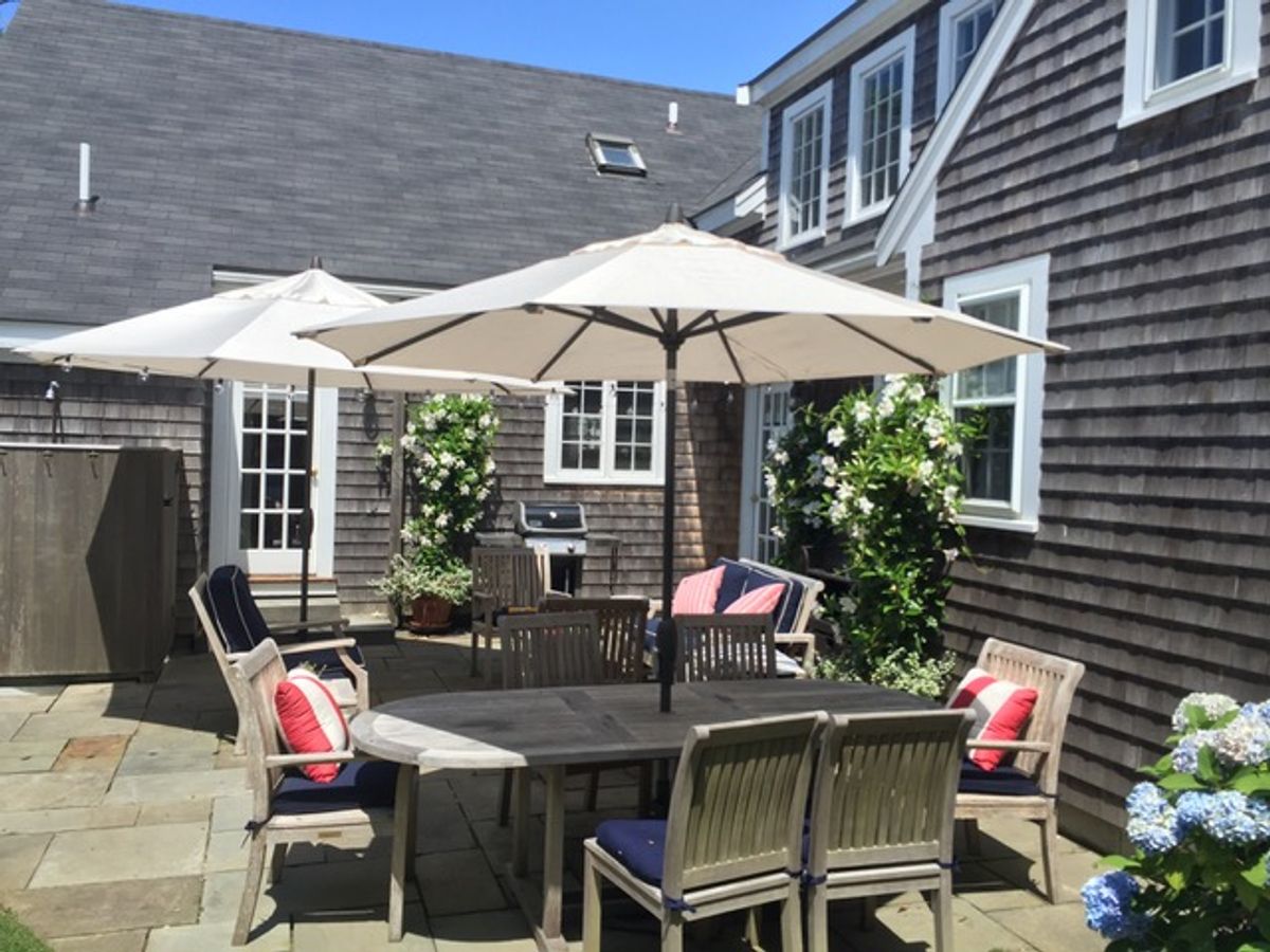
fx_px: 1064
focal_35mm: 29
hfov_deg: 61.7
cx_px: 635
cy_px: 476
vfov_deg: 48.2
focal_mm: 4.15
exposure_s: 1/1647
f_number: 2.2
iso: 32
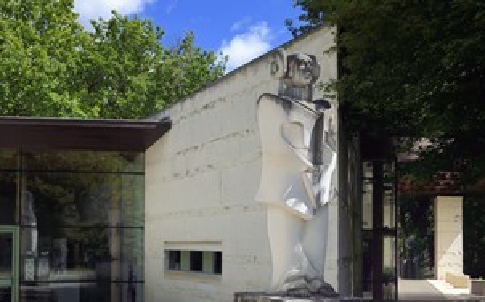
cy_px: 214
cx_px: 157
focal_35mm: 44
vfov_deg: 28.8
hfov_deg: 44.6
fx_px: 581
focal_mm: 31
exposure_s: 1/4000
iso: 500
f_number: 5.6
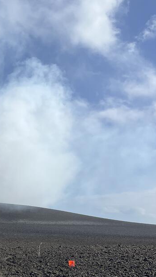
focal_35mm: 61
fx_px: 448
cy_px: 165
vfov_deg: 34.2
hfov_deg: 17.3
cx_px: -93
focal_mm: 5.1
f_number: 1.6
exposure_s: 1/5848
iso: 50
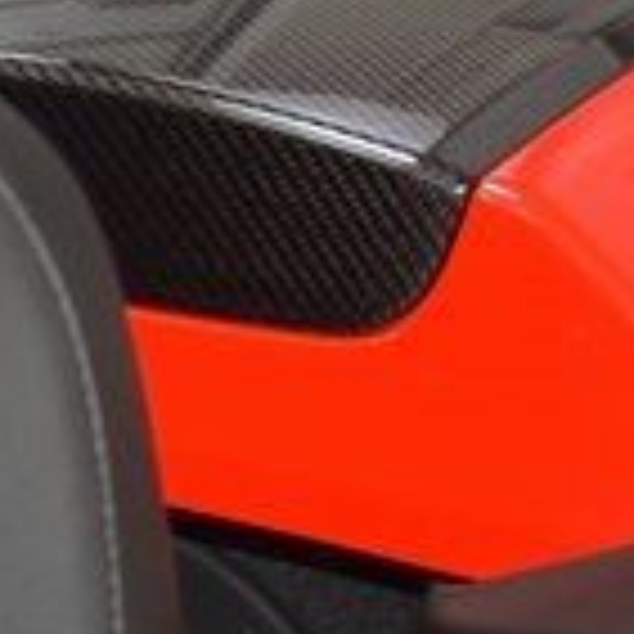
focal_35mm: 180
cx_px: -481
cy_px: 776
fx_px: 3728
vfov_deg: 9.6
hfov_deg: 9.3
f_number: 4
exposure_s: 1/60
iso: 900
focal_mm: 31
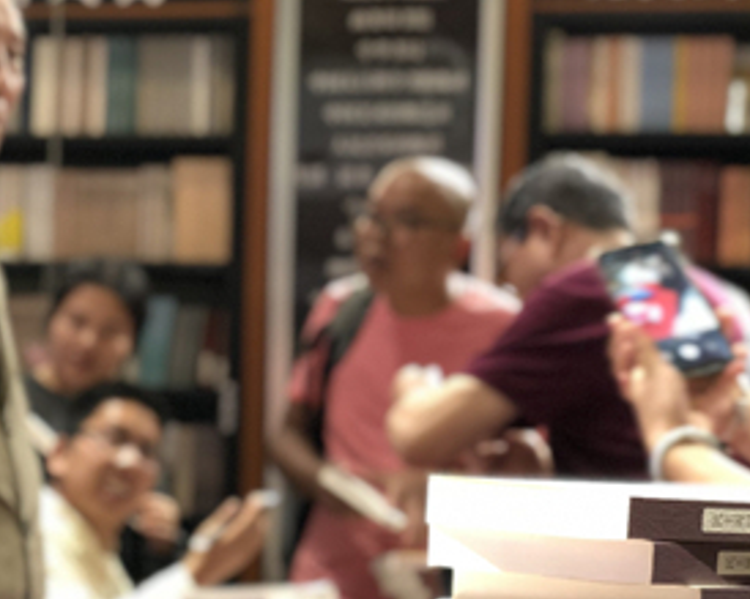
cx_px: -36
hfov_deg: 16.9
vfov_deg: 13.7
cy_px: 577
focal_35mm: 111
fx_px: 2463
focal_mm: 6
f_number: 2.4
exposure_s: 1/20
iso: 160
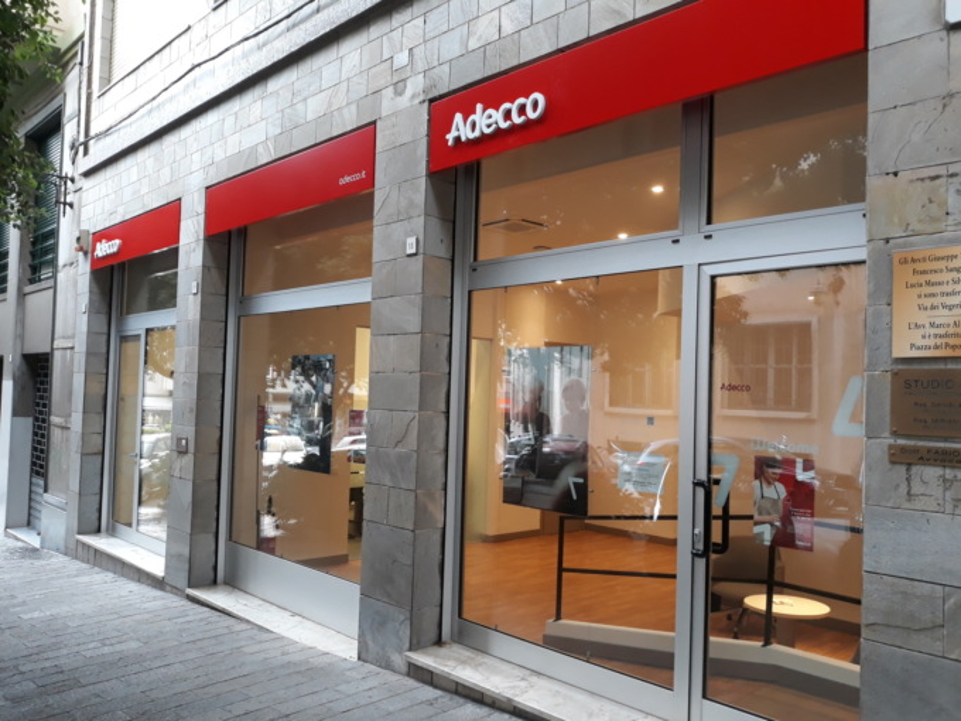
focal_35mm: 27
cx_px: 480
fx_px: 750
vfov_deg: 51.4
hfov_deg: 65.3
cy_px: 360
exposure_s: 1/50
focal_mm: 3.71
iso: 100
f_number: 1.7
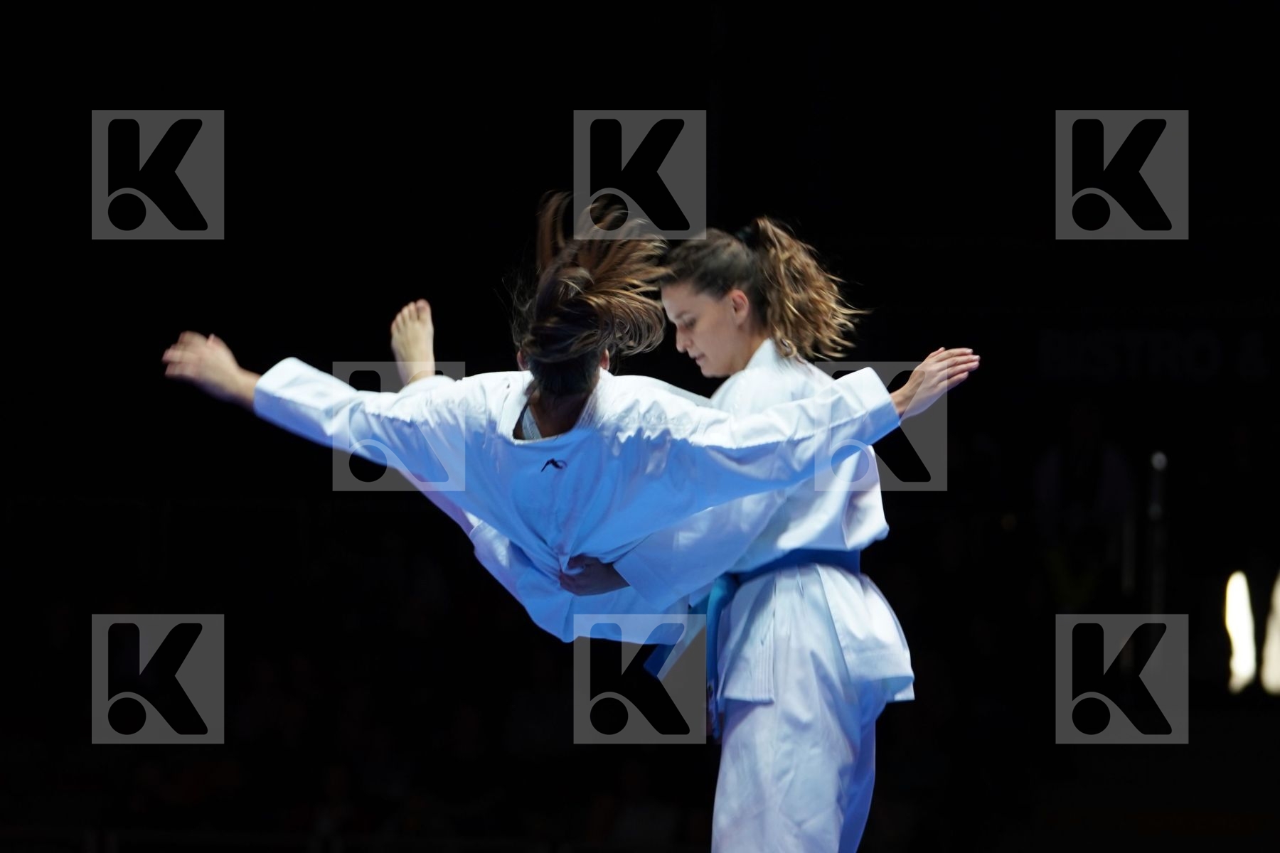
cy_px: 426
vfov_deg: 7.8
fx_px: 6222
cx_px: 640
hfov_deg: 11.7
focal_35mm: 175
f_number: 2.8
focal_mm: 117
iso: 800
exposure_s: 1/200
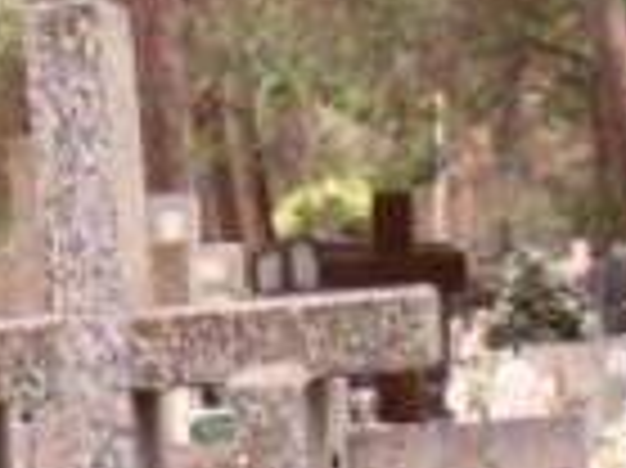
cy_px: 1692
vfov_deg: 6.9
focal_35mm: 177
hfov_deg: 11.2
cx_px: 261
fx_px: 3198
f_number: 3.2
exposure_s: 1/90
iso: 100
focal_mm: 3.9
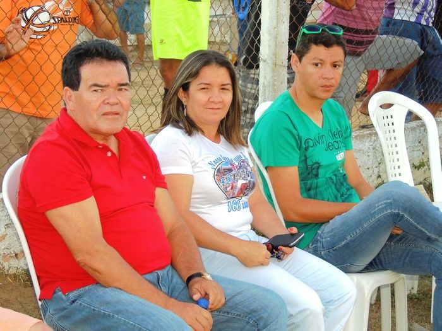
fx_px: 1532
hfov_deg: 16.4
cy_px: 166
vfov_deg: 12.3
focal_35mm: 120
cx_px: 221
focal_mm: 21.4
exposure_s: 1/80
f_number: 4.2
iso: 400
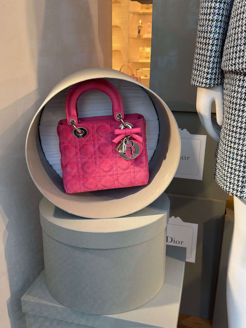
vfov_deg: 52.6
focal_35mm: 35
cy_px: 164
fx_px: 332
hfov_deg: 40.7
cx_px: 123
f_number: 1.78
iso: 64
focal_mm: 6.76
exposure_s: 1/120
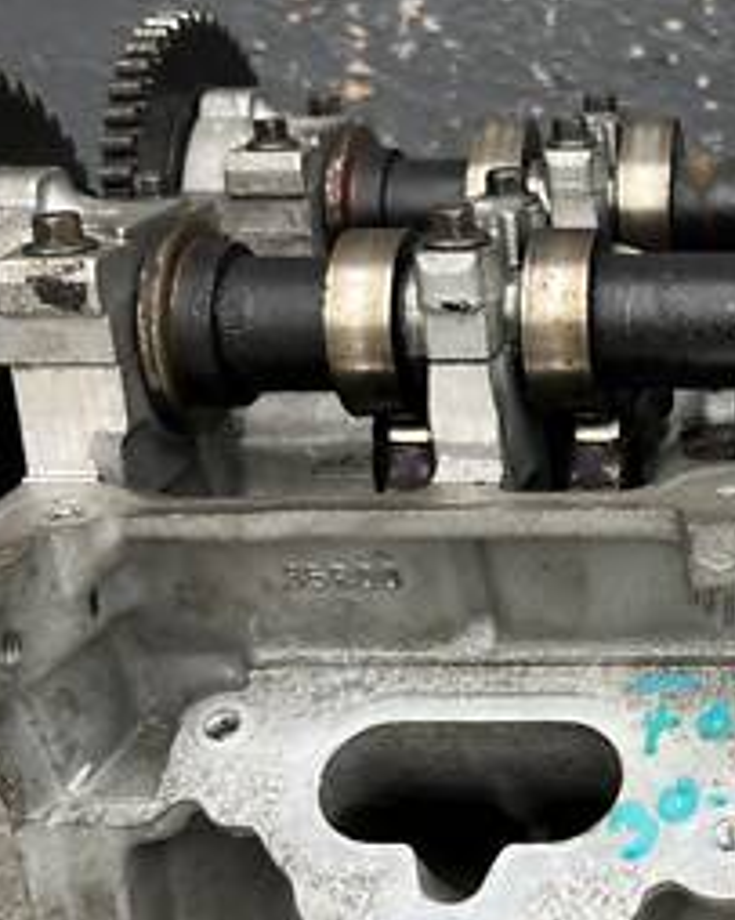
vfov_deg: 29.6
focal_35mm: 64
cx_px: 891
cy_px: 489
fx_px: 1741
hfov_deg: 22.0
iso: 50
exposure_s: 1/121
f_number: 1.6
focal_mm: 5.1
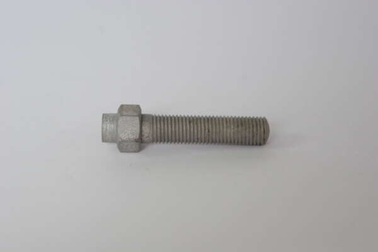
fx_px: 1260
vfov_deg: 11.4
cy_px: 126
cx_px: 189
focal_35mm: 120
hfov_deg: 17.1
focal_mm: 80
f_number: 8
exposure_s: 1/20
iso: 800
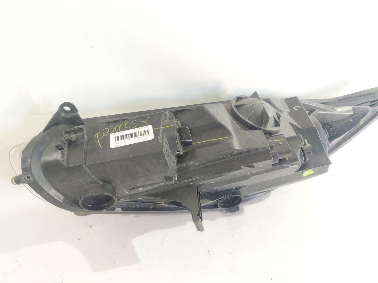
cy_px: 142
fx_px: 295
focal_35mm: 27
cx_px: 189
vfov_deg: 51.4
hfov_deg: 65.3
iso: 211
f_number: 1.79
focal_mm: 4.71
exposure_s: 1/33
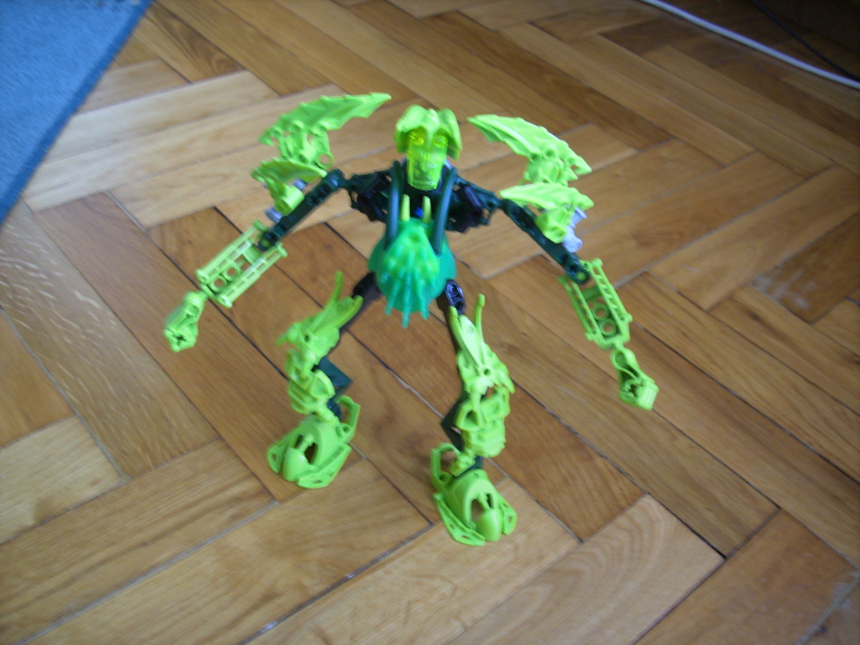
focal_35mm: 32
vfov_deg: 44.2
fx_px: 795
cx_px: 430
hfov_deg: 56.8
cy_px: 322
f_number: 2.8
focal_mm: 5.99
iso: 50
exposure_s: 1/2
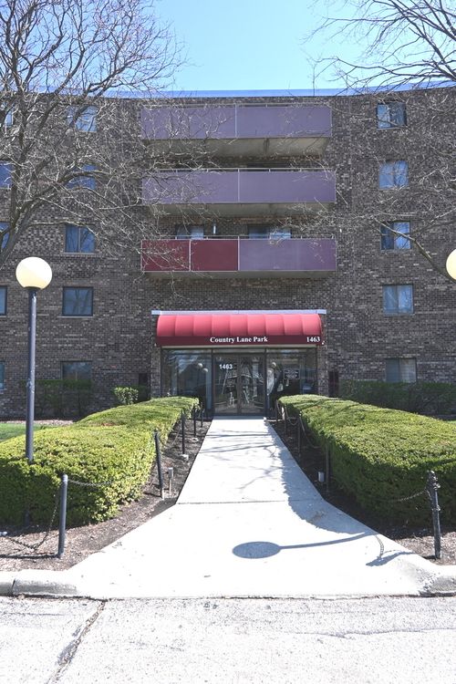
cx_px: 228
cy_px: 342
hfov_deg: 53.1
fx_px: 456
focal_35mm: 24
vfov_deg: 73.7
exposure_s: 1/250
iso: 125
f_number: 5.6
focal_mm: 16
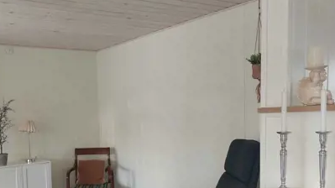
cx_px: 86
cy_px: 148
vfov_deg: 28.4
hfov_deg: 47.6
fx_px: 364
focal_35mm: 41
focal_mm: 5.23
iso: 100
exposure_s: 1/100
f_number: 1.8
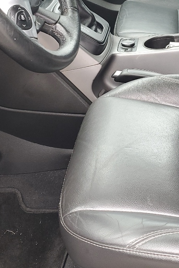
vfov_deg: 31.5
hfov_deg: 21.5
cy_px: 80
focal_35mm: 63
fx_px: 470
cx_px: 123
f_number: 1.5
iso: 72
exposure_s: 1/120
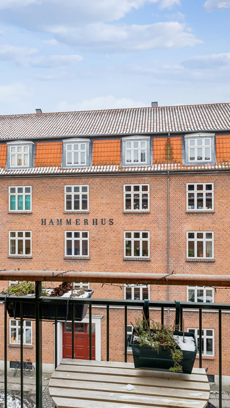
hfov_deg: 42.7
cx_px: 119
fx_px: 294
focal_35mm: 27
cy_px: 206
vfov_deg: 69.5
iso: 400
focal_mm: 11.4
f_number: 7.1
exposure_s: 1/40
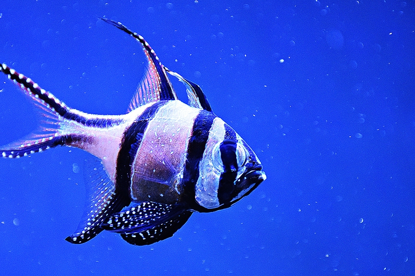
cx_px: 180
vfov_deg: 8.7
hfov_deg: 13.0
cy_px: 154
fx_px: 1821
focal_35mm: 158
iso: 3600
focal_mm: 90
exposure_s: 1/125
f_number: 5.3
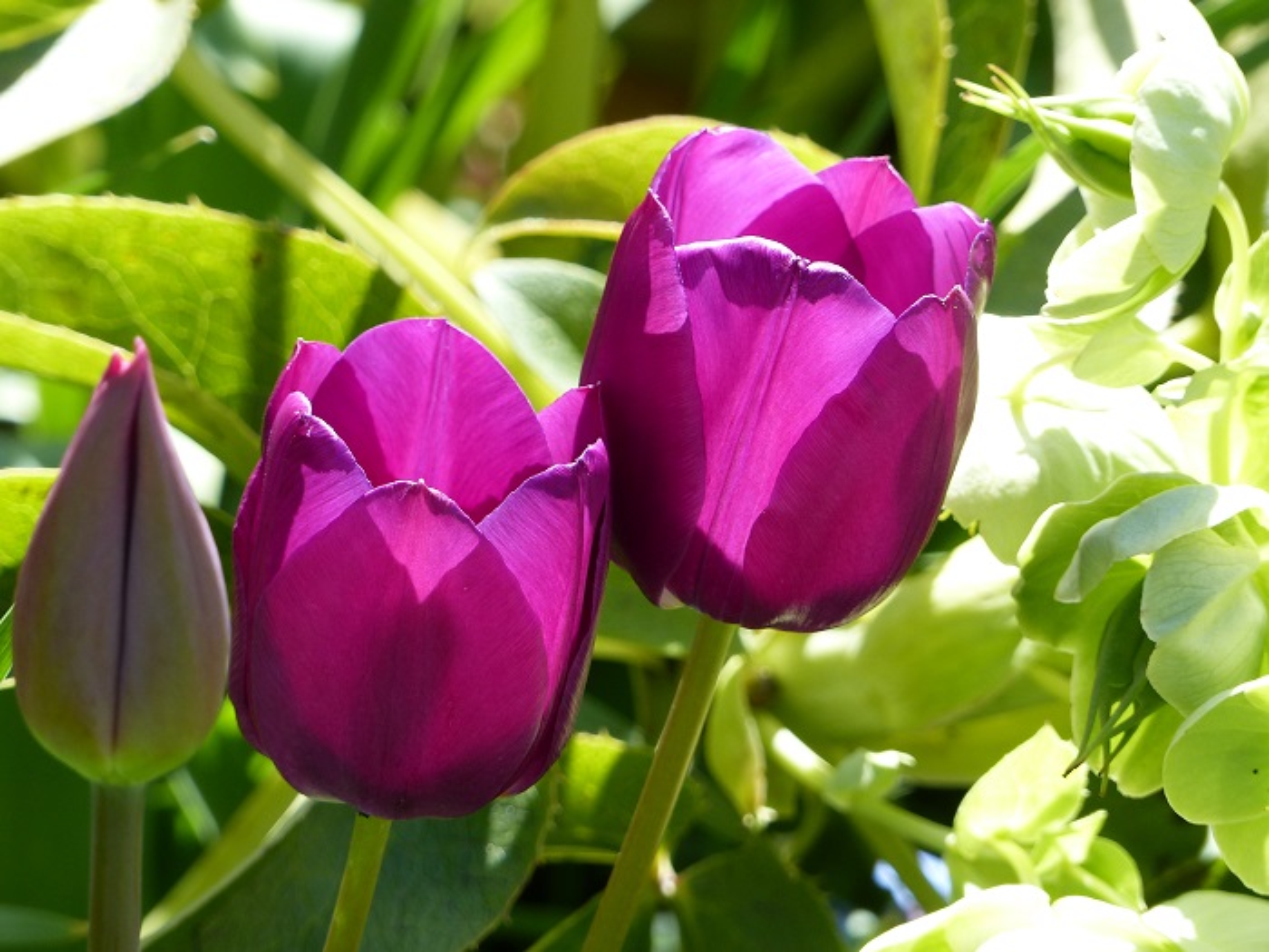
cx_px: 634
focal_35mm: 372
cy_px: 476
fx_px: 13637
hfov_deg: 5.3
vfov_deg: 4.0
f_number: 4
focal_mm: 67
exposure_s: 1/400
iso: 100
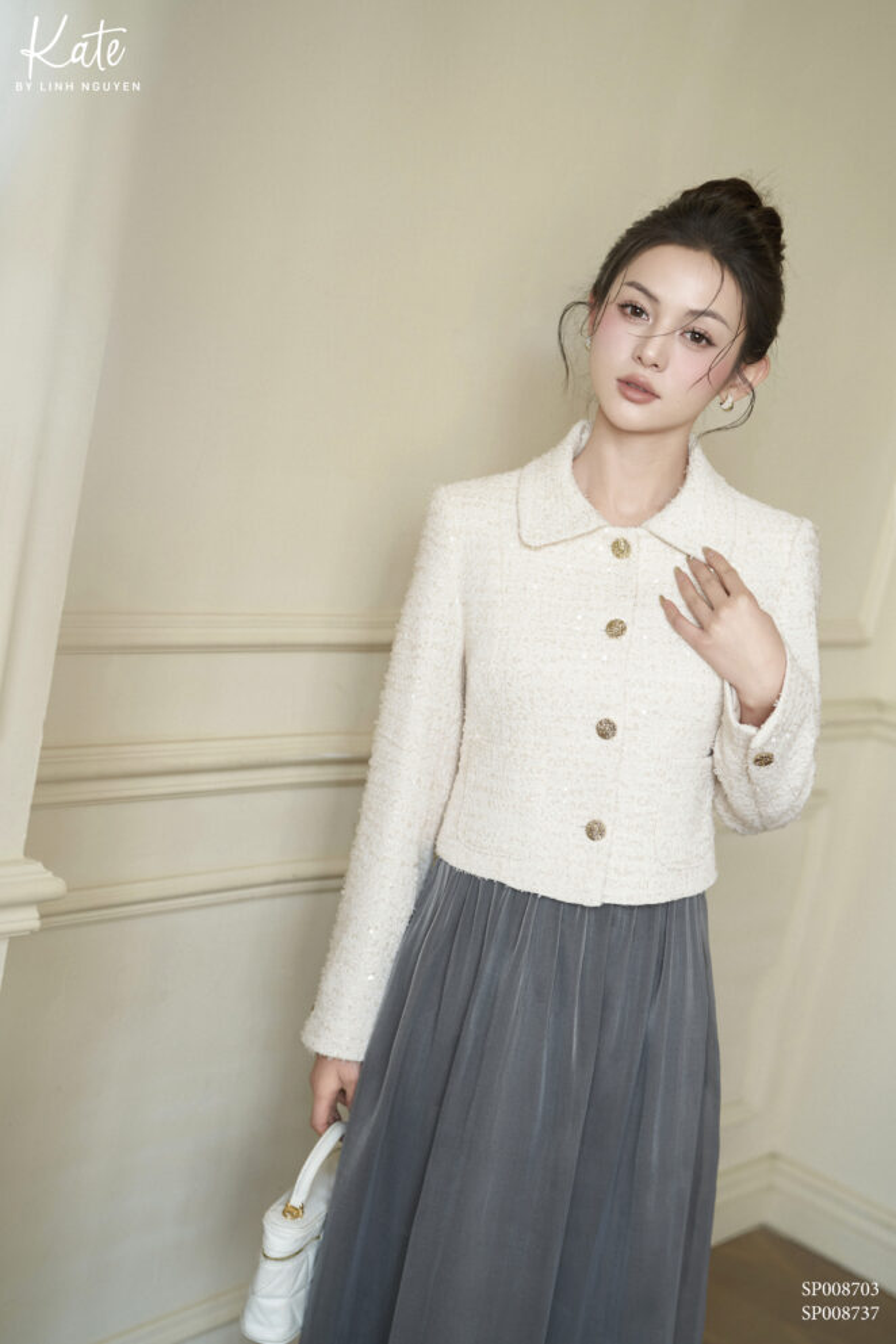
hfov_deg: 27.0
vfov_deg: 39.6
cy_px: 672
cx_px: 448
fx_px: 1867
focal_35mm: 50
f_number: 2.8
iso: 400
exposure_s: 1/160
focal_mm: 50
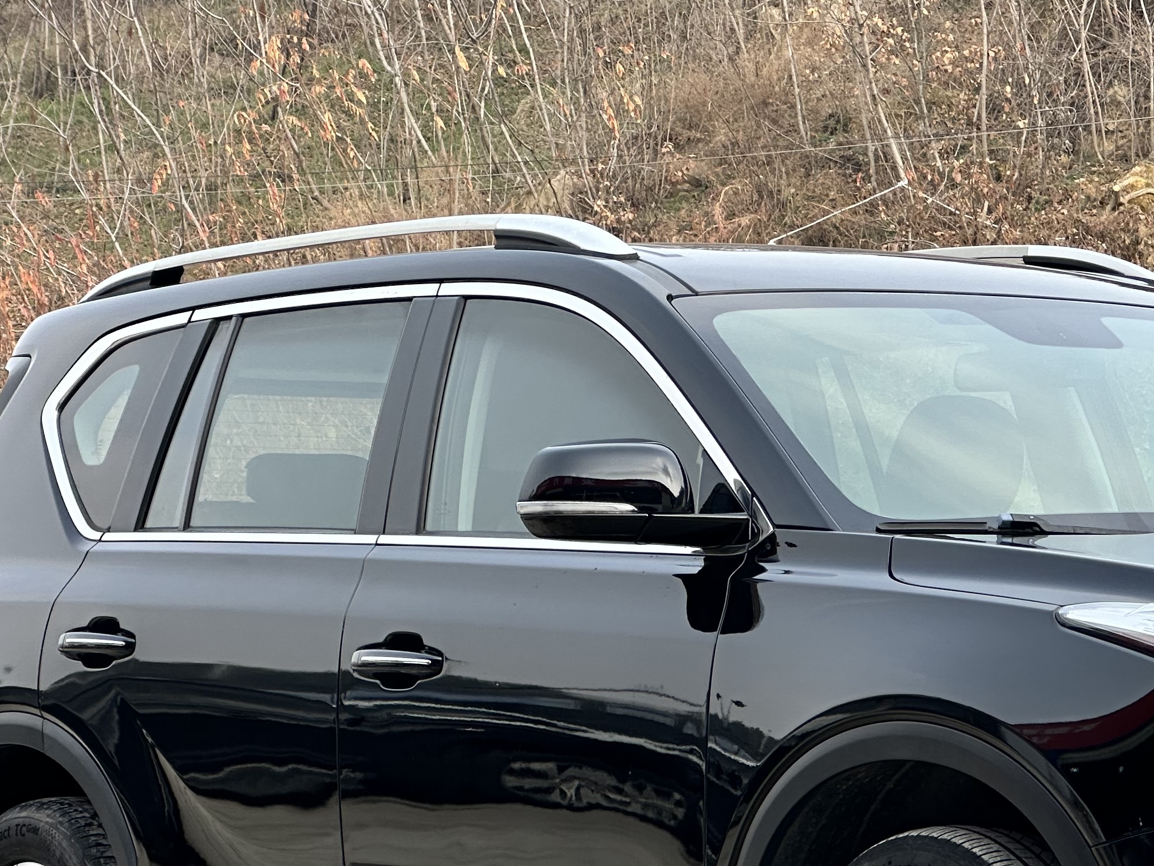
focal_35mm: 154
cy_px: 501
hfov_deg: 12.8
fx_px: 5134
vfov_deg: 9.6
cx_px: 955
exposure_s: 1/243
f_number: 2.8
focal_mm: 9
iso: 32
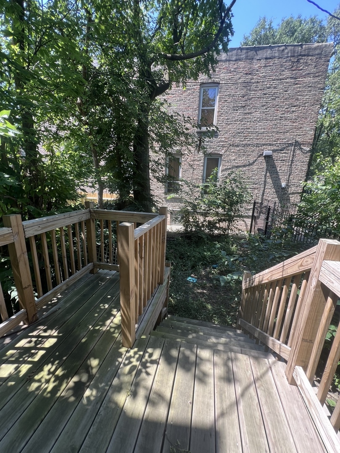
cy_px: 226
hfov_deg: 89.9
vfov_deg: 106.2
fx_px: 170
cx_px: 170
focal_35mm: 13
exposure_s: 1/117
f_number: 1.8
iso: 32
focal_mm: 1.57
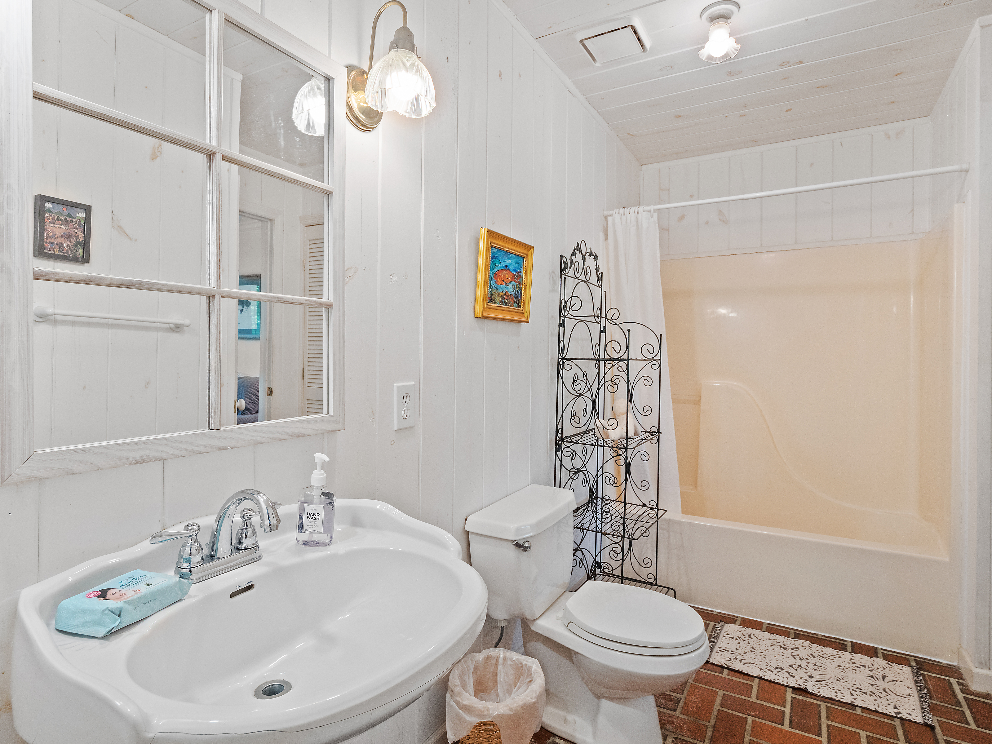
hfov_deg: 87.8
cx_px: 496
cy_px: 372
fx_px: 516
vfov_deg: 71.6
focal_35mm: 18
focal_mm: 9
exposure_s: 1/10
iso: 400
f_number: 5.6
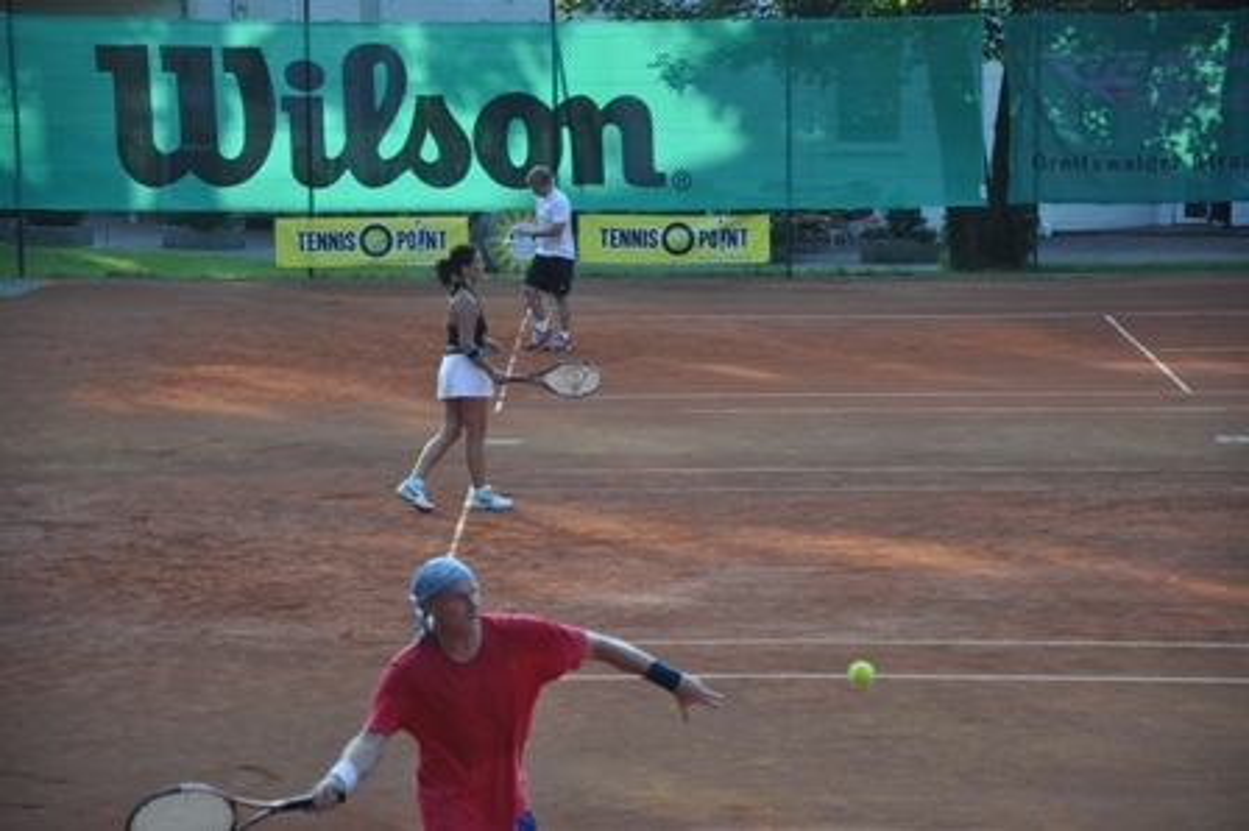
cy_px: 416
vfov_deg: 8.7
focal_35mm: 158
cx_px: 624
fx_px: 5460
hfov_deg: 13.0
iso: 800
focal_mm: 105
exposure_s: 1/500
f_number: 5.6
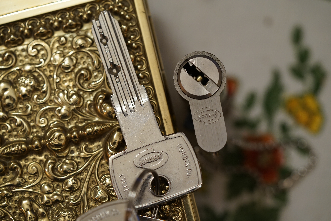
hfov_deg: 22.6
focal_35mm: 90
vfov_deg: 15.2
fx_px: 827
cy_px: 110
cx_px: 166
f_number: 4
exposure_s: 1/100
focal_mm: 90
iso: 800
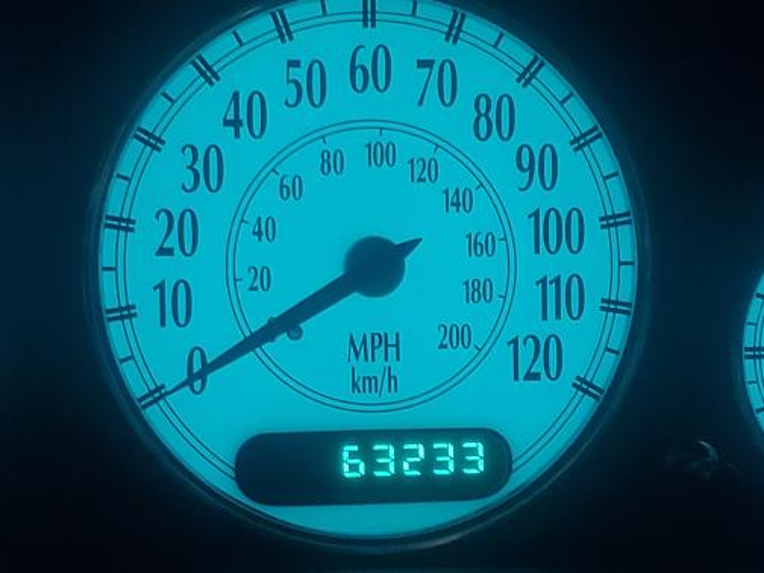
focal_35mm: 26
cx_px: 382
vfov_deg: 53.1
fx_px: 574
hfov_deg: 67.3
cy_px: 286
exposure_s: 1/30
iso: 640
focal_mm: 4.3
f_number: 1.5
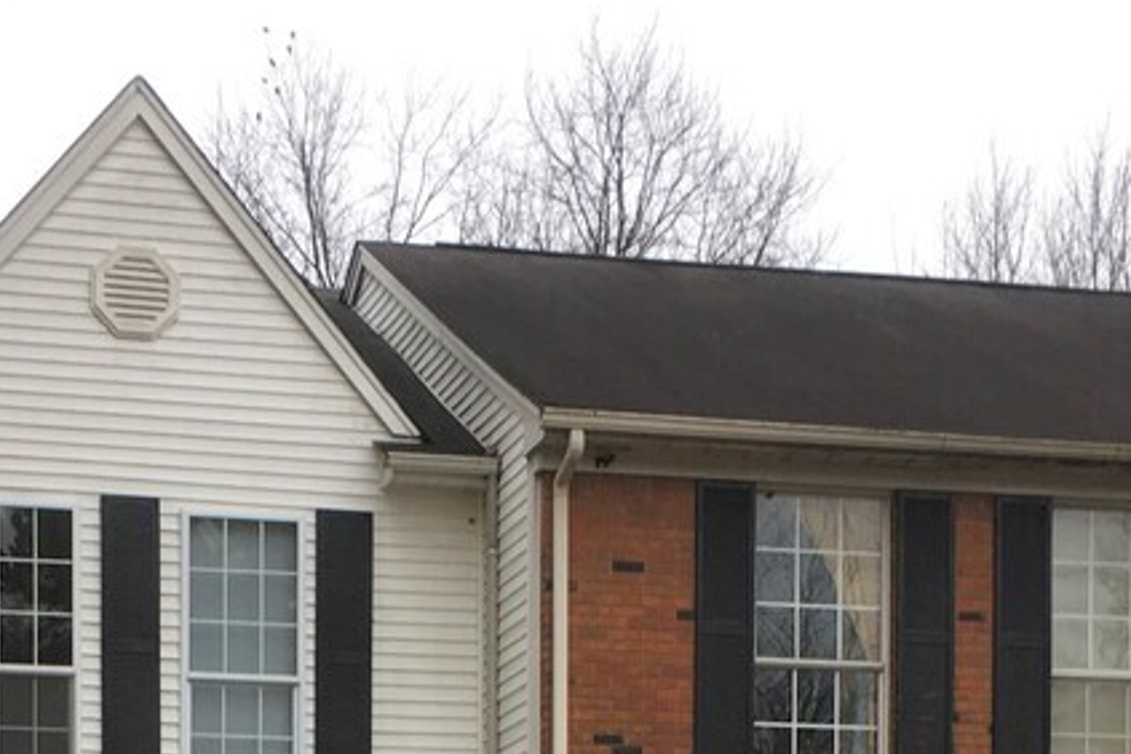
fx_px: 1791
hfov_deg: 33.9
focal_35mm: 57
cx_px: 203
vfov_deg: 23.1
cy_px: 701
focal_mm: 4.15
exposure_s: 1/120
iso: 32
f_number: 2.2
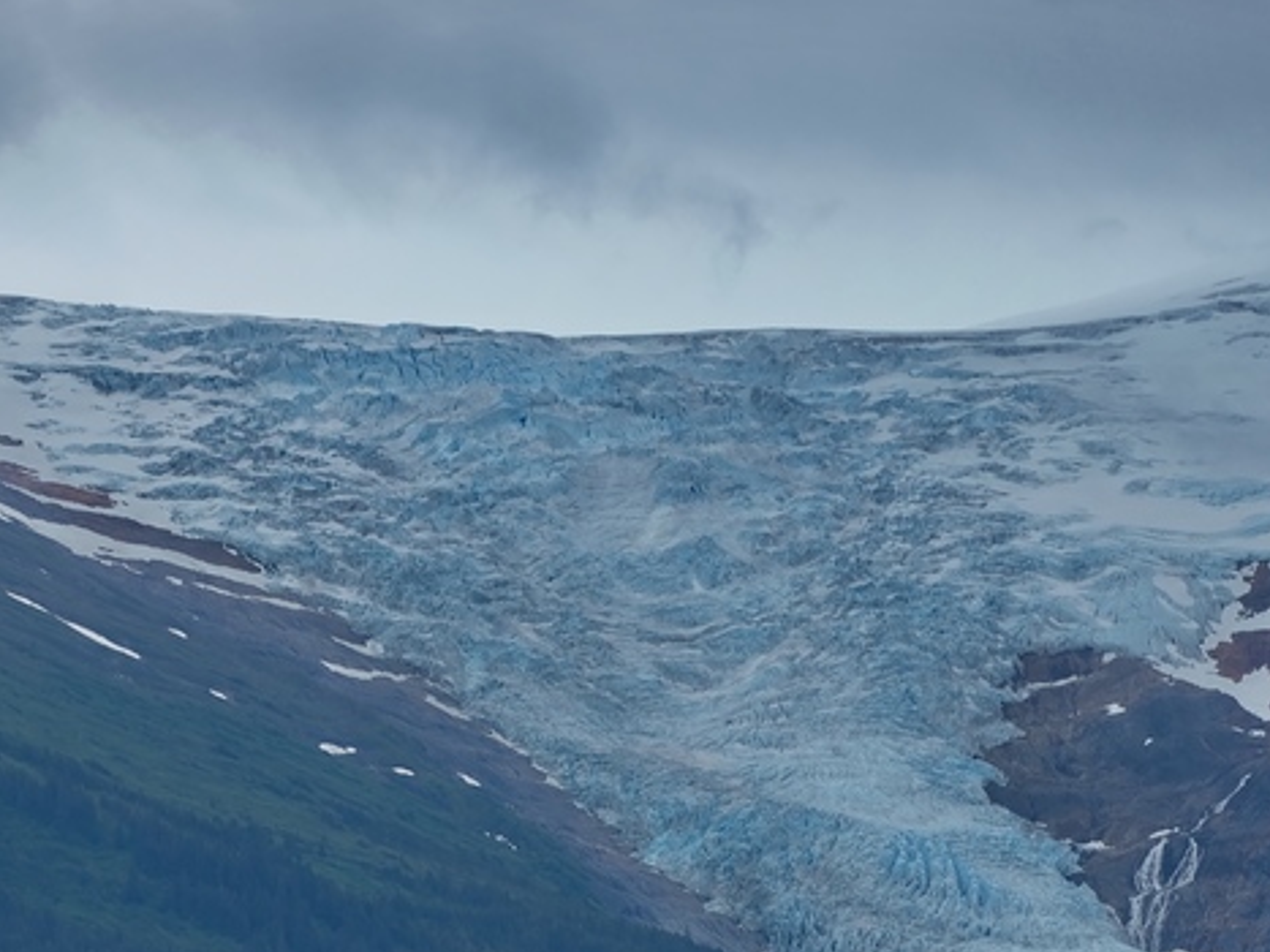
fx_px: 9867
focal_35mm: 269
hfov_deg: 7.4
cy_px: 870
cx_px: 821
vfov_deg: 5.5
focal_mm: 102
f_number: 9
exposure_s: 1/320
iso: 100
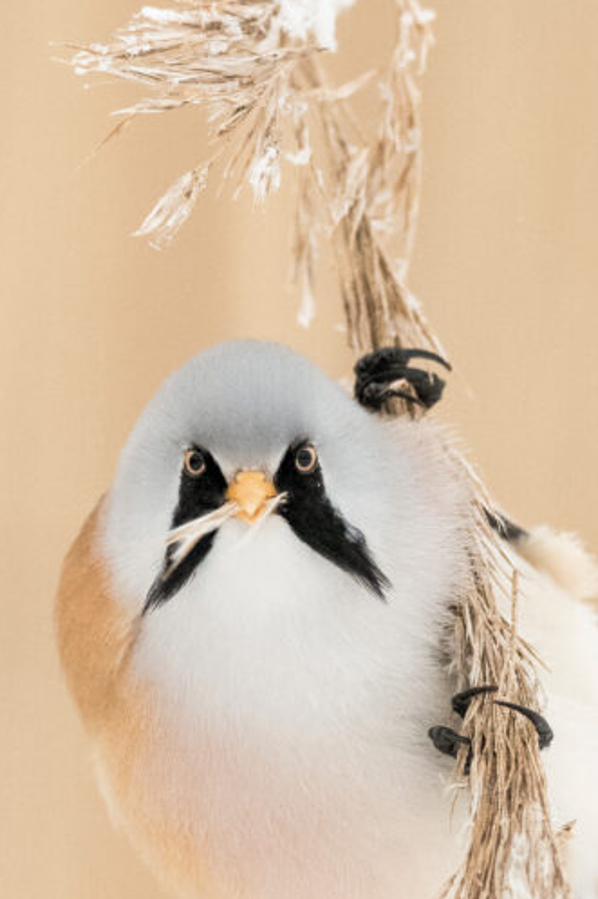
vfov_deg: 1.1
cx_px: 294
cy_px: 653
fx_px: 47870
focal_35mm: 1920
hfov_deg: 0.7
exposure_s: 1/3200
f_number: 4.5
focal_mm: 500
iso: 5000
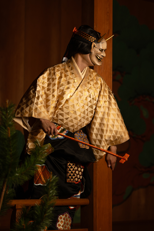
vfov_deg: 17.6
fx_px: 744
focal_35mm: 116
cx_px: 77
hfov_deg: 11.8
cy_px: 116
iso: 400
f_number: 3.2
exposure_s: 1/125
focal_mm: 116
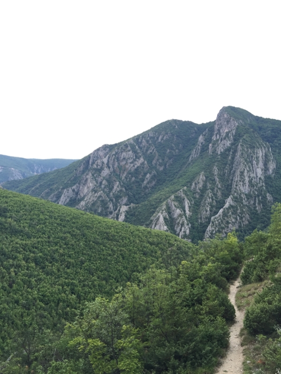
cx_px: 140
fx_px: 314
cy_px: 187
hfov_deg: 48.2
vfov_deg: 61.7
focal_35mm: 29
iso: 32
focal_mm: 4.15
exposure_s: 1/204
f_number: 2.2
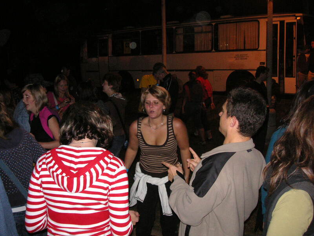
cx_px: 157
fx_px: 336
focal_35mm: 37
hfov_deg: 50.1
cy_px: 118
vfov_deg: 38.7
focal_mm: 6.1
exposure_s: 1/45
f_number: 2.8
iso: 160
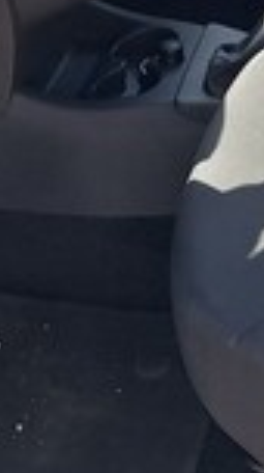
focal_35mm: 99
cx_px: 332
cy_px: -146
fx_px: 1238
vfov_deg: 19.8
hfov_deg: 11.9
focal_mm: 5.54
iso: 40
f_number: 1.8
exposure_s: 1/539
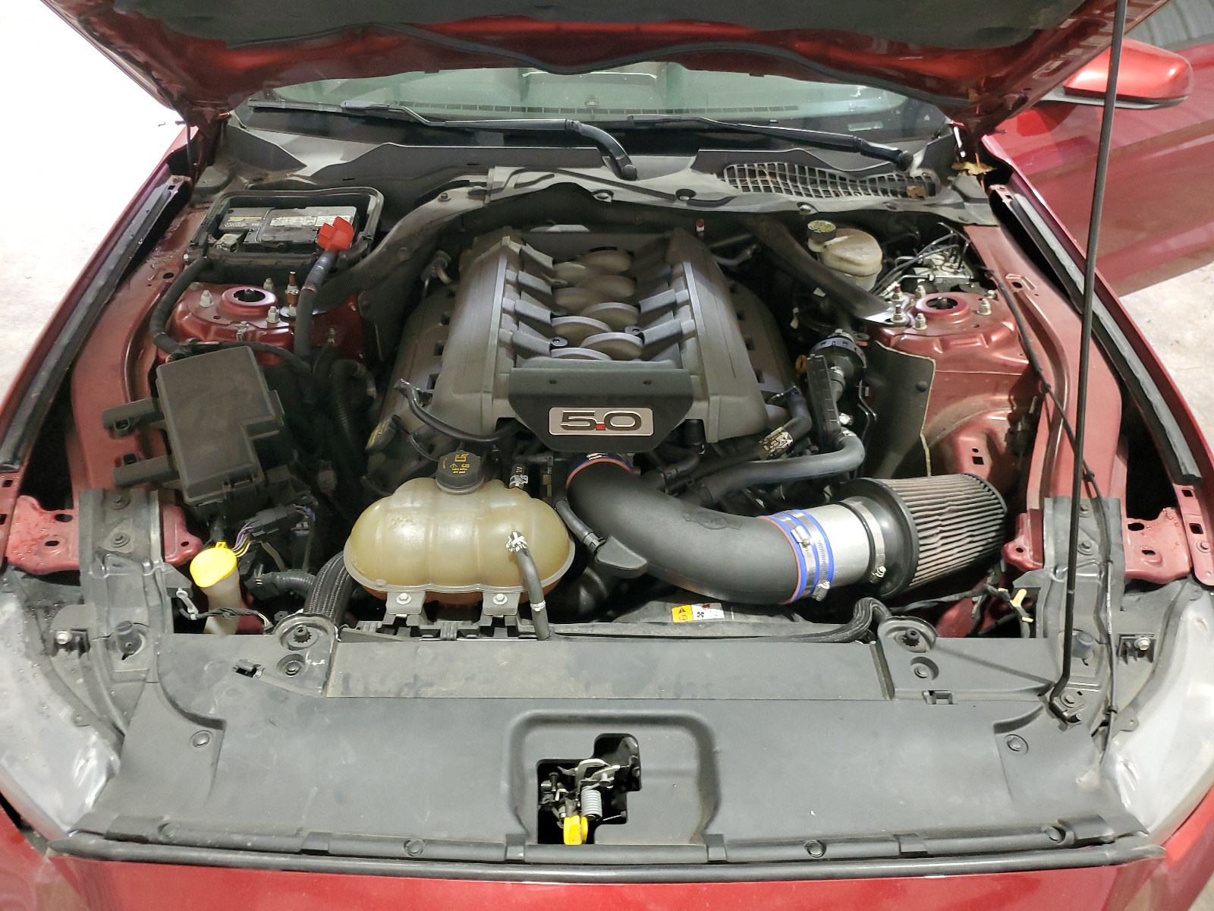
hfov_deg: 67.3
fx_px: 912
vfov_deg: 53.1
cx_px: 607
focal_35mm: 26
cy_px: 456
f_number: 1.5
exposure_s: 1/60.2
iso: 234
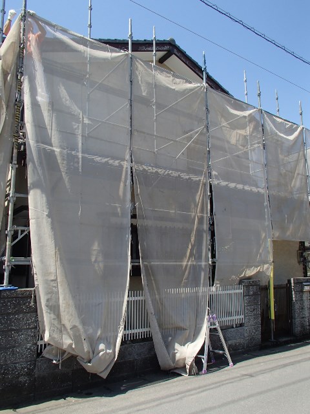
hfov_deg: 49.7
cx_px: 155
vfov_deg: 63.4
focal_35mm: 28
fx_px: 334
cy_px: 207
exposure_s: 1/500
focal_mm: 5
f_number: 3.9
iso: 100
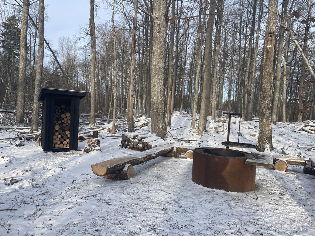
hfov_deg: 67.3
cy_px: 118
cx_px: 158
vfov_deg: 53.1
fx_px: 237
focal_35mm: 26
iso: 32
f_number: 1.6
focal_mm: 4.2
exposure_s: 1/1092
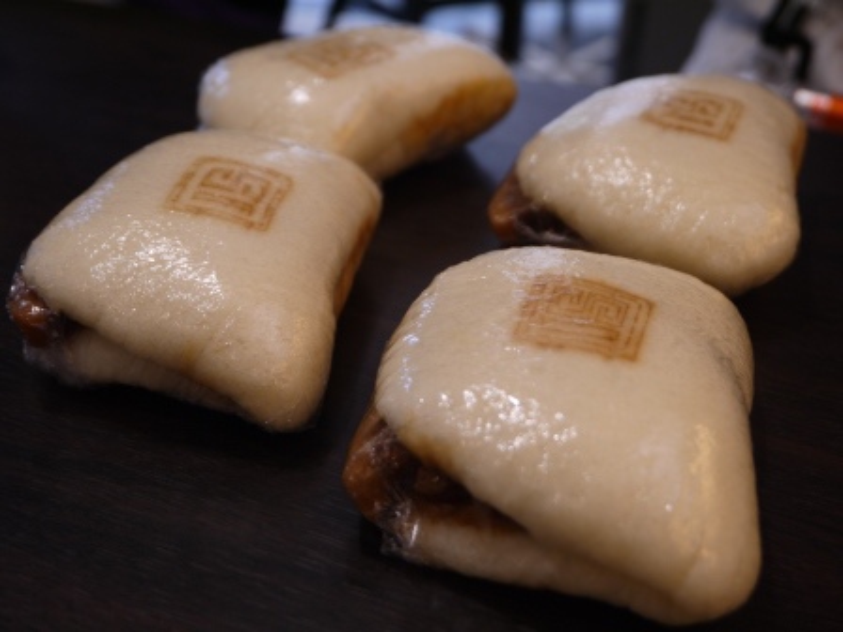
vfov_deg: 31.5
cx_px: 422
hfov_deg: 41.2
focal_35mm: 46
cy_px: 316
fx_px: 1120
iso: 160
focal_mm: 23
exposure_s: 1/50
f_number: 4.8
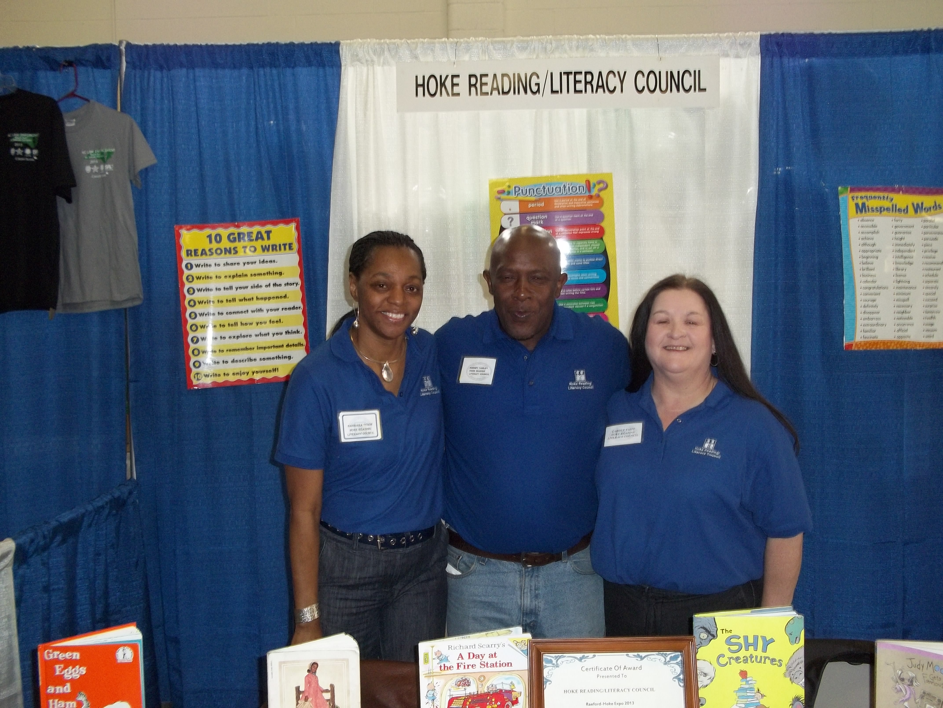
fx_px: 981
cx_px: 472
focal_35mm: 36
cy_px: 354
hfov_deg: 51.4
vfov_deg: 39.7
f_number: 3.1
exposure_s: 1/30
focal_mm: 6.5
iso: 160
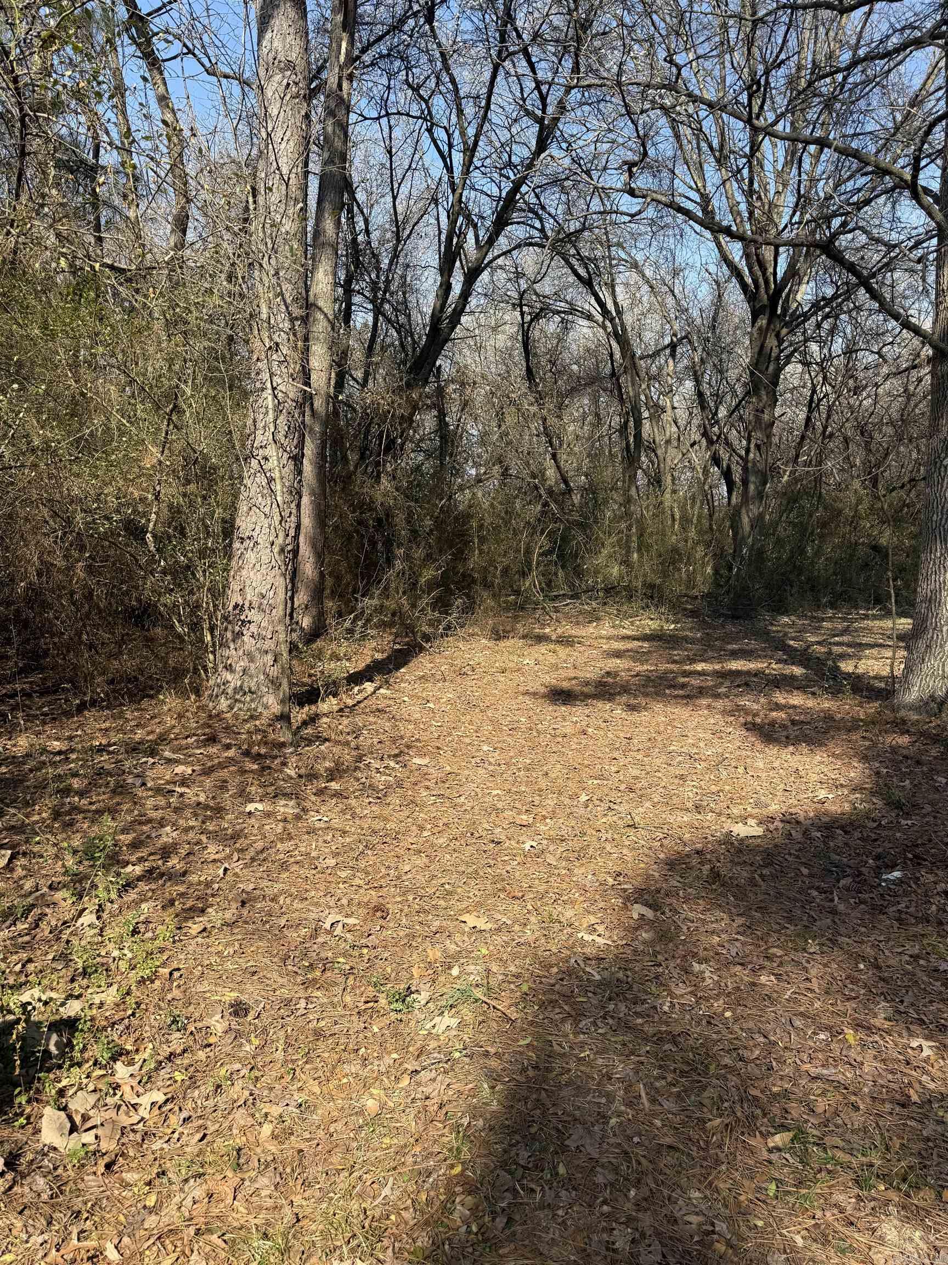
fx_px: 876
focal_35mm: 24
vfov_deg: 71.6
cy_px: 632
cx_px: 474
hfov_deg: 56.8
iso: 80
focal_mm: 6.76
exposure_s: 1/1901
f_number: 1.78
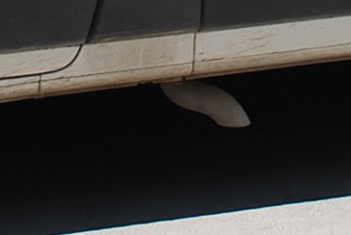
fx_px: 2100
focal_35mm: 215
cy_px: -331
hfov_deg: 9.5
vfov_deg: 6.1
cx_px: 325
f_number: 7.1
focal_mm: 18
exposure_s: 1/200
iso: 100
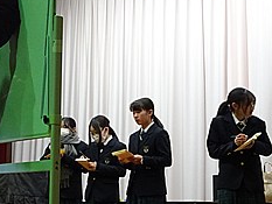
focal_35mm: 83
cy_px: 100
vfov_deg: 17.8
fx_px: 653
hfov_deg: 23.2
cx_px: 54
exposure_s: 1/50
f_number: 4.5
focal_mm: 7.58
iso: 800
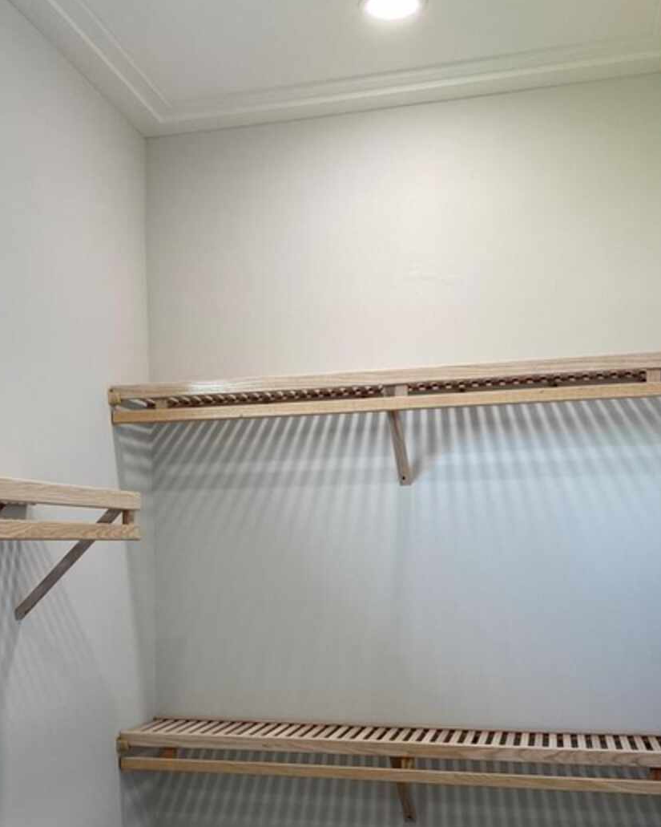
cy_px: 591
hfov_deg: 35.5
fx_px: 1027
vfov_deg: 42.8
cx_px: 262
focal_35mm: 42
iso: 80
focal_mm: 4.25
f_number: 1.8
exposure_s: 1/120
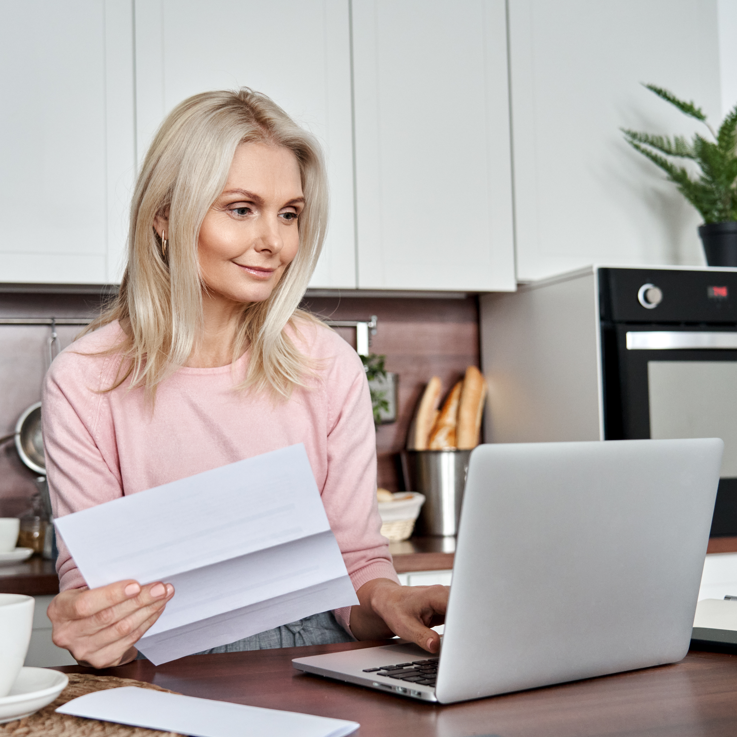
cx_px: 332
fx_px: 1204
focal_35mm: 50
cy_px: 370
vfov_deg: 34.0
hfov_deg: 34.0
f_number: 4
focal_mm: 39
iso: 2000
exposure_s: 1/100
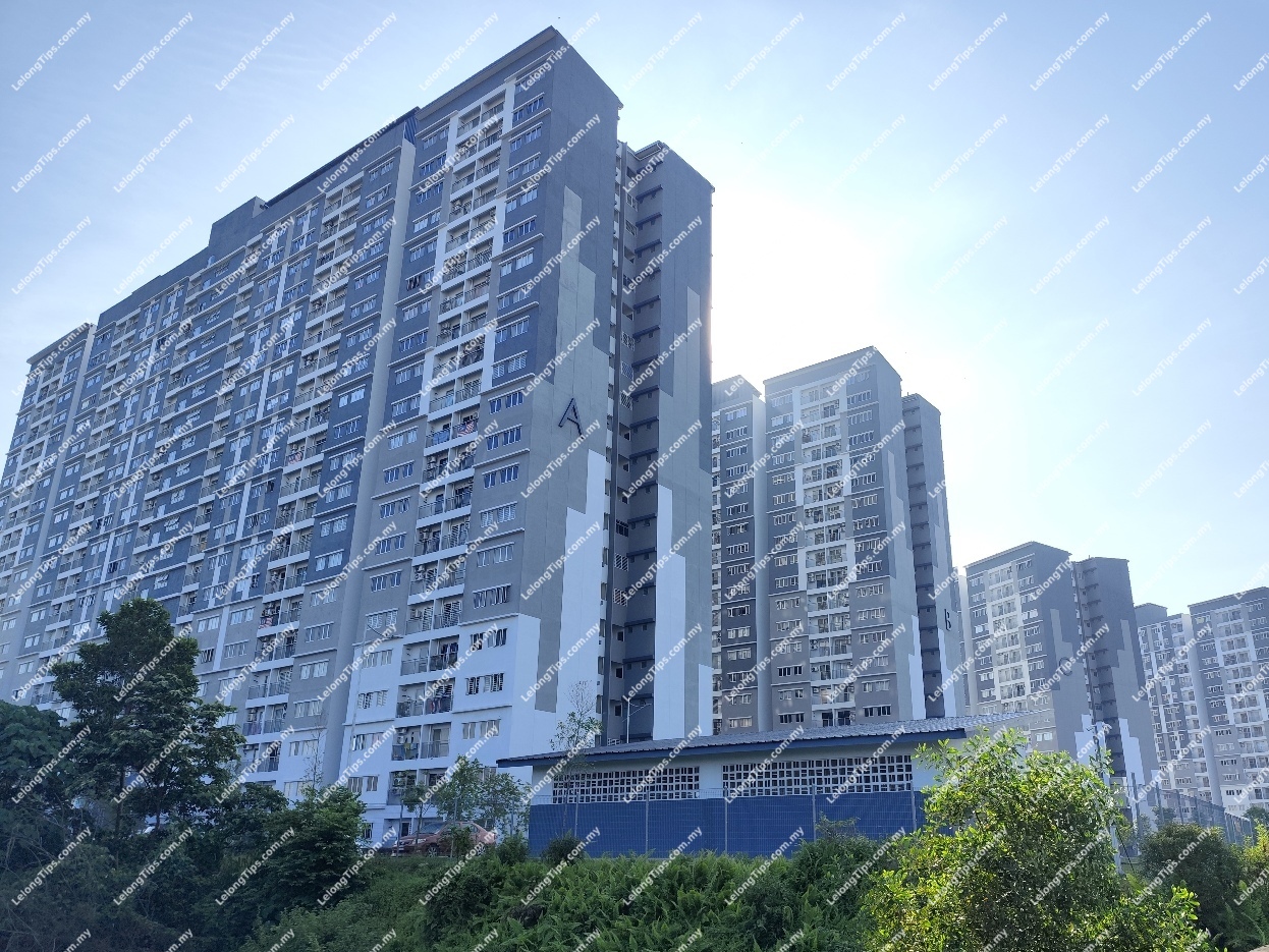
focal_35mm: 23
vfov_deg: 58.9
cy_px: 476
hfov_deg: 73.9
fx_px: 843
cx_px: 634
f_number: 1.65
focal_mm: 6.19
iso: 50
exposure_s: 1/1282
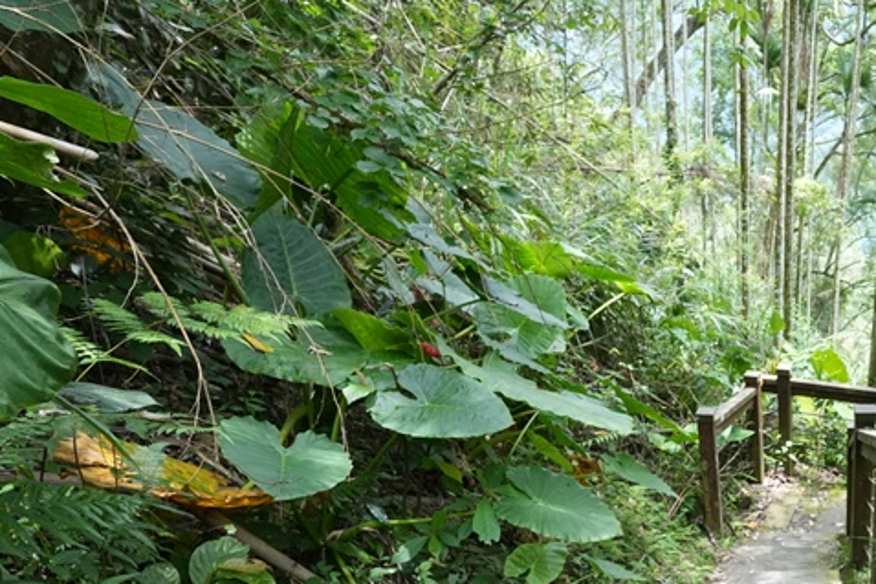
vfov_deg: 38.8
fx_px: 730
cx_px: 836
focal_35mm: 30
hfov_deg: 52.0
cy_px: 581
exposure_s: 1/400
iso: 2500
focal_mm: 14
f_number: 7.1
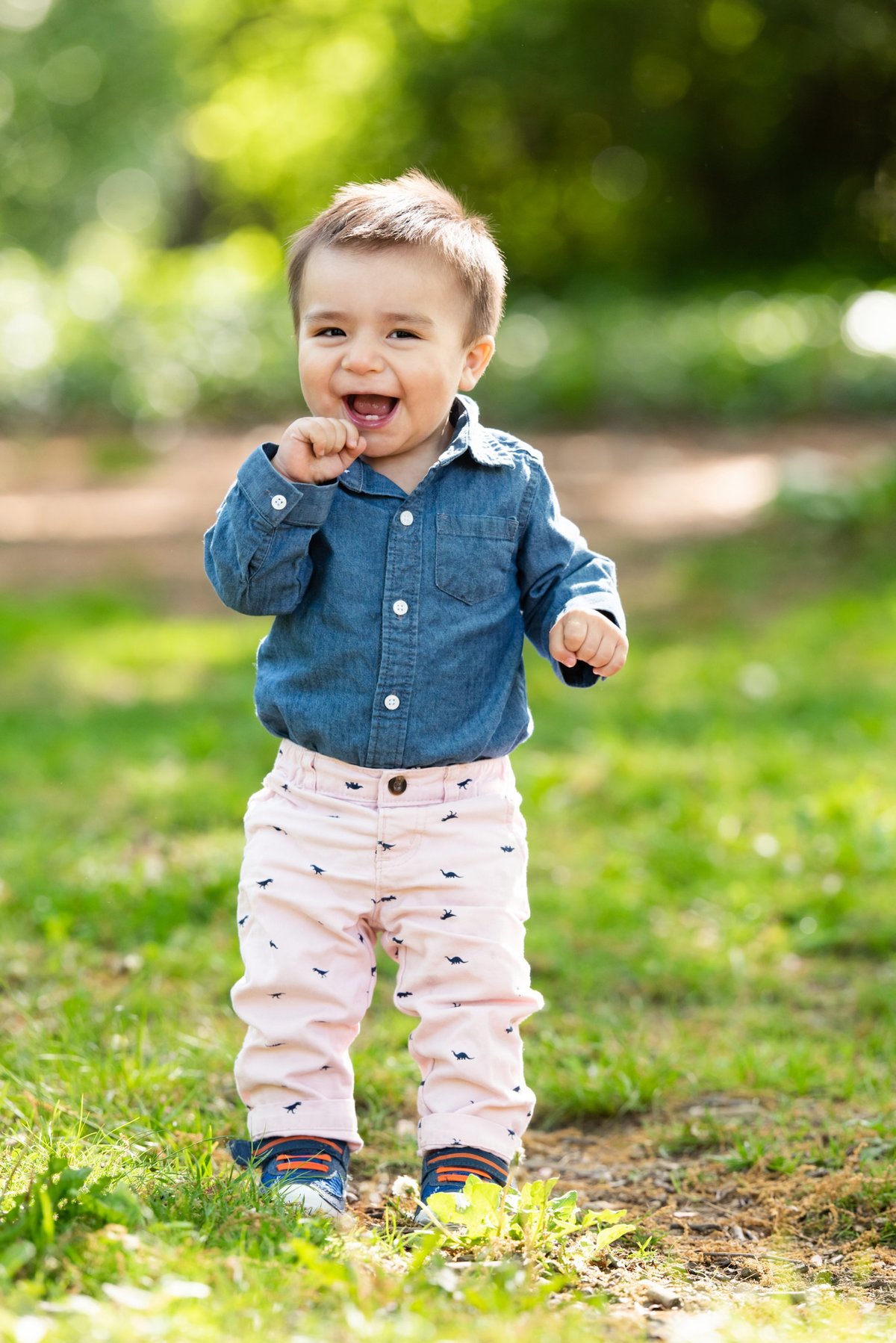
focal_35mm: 200
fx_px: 7460
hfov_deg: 6.9
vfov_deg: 10.3
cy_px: 672
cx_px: 448
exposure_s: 1/400
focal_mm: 200
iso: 500
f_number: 4.5
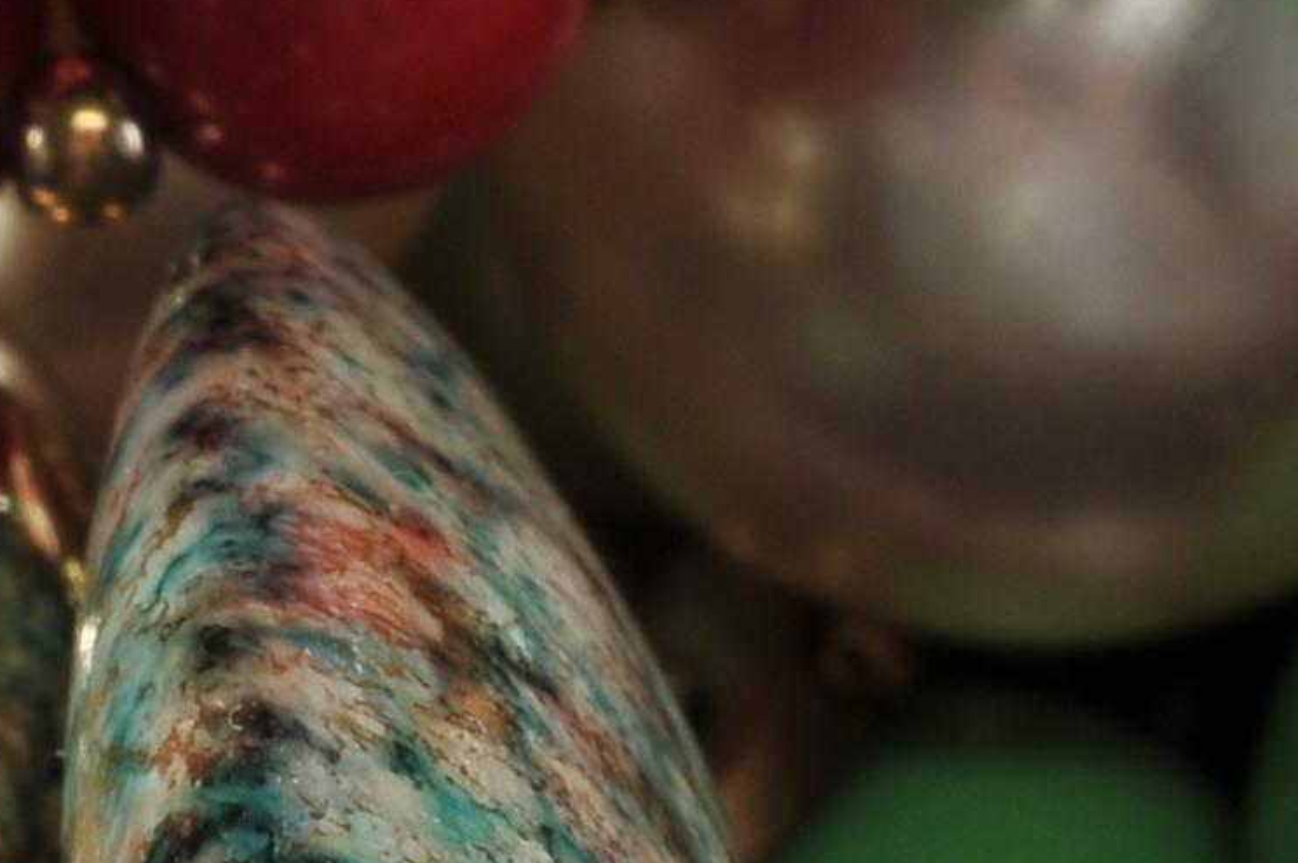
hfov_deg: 3.9
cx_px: -2340
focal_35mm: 518
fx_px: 18656
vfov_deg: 2.6
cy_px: 1661
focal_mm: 60
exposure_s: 1/250
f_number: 18
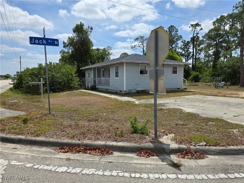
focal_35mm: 23
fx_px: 162
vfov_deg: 58.9
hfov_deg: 73.9
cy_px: 92
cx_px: 122
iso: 12
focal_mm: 6.3
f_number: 1.7
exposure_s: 1/1429
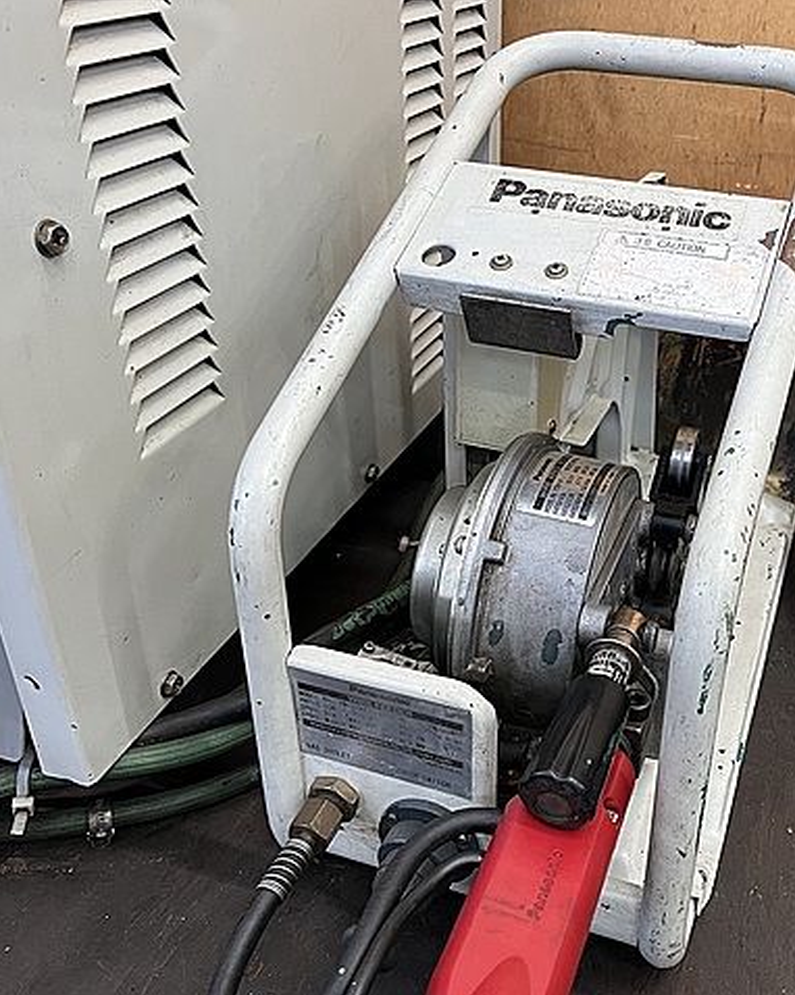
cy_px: 498
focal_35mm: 34
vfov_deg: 52.9
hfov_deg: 42.4
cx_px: 564
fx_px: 1001
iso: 200
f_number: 1.6
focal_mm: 5.1
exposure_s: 1/60
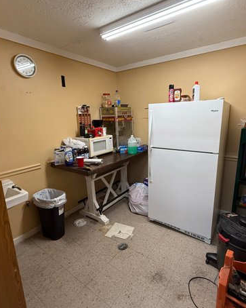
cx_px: 129
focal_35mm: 19
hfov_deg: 70.8
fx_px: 173
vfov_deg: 83.3
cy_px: 154
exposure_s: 1/120
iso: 250
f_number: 2.2
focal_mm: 2.22
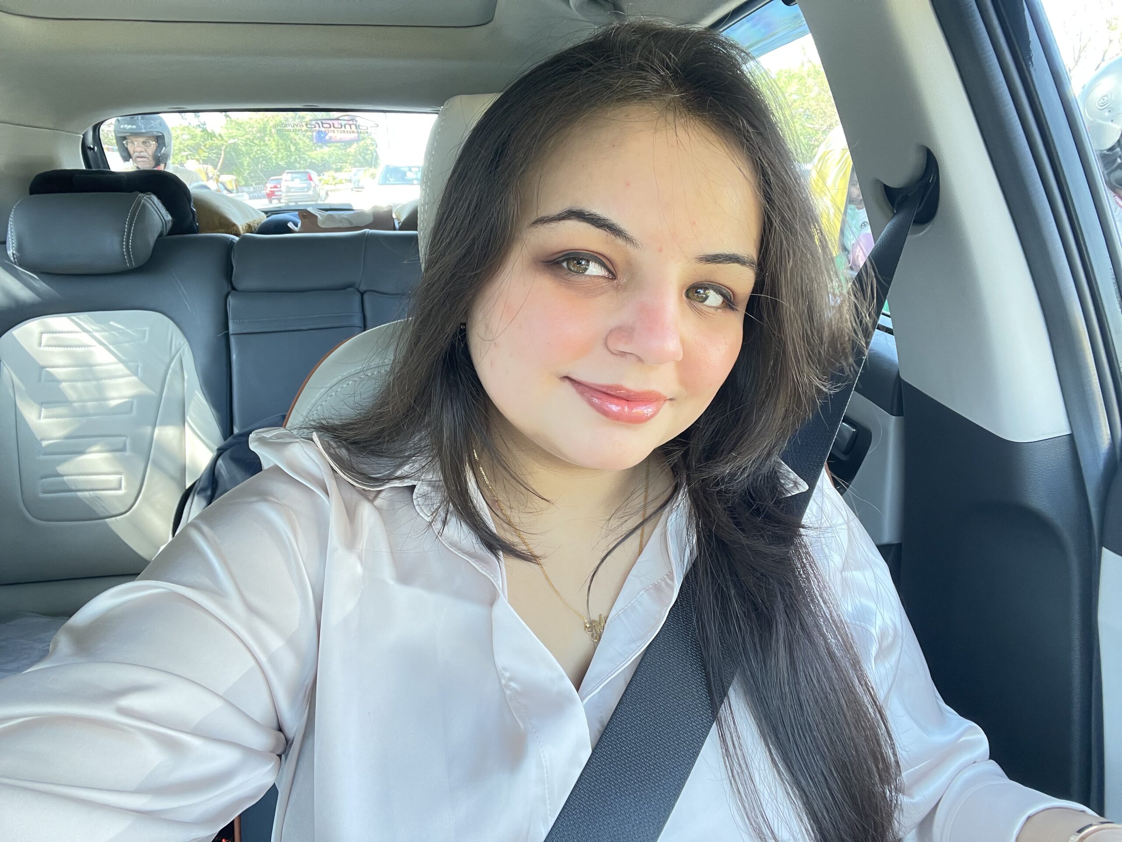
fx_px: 745
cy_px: 421
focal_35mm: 23
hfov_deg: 73.9
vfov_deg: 58.9
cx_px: 561
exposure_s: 1/74
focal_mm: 2.71
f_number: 2.2
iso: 100
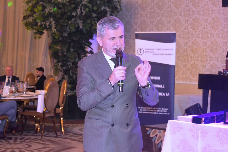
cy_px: 76
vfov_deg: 16.6
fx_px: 522
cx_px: 114
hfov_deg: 24.6
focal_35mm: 82
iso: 1600
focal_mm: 55
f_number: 5.6
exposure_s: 1/60
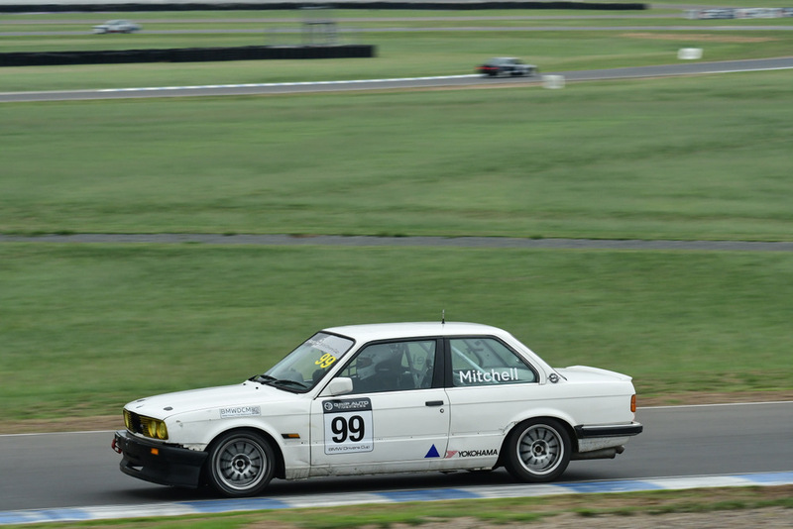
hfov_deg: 11.8
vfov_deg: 7.9
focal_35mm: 174
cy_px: 264
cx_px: 396
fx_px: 3834
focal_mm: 116
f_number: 11
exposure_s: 1/250
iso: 1250
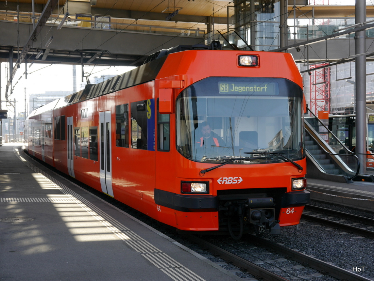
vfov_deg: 25.2
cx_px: 187
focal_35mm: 58
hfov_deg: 33.2
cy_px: 140
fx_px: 627
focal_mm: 29
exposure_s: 1/160
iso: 160
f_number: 5.6
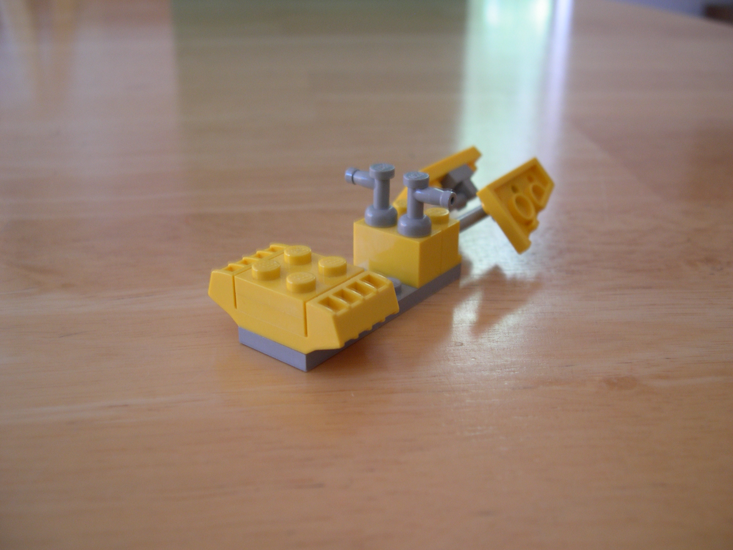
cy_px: 275
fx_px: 805
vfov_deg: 37.7
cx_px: 366
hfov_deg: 49.0
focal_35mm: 38
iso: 121
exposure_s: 1/4.5
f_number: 2.8
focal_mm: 8
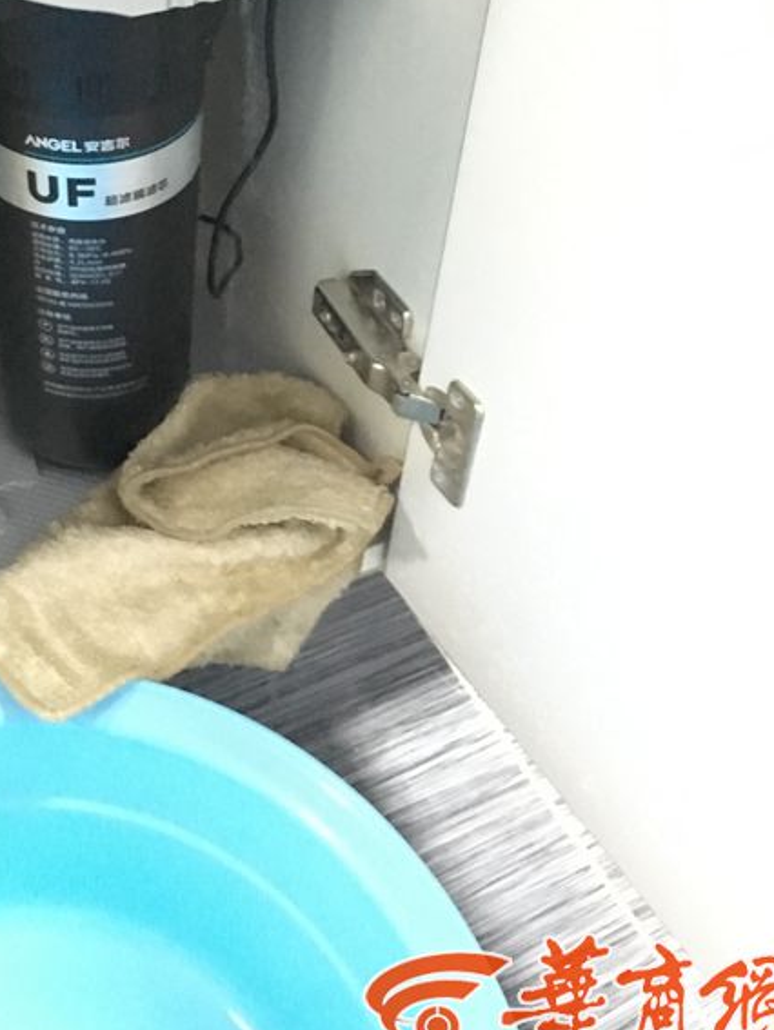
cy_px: 298
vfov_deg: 40.4
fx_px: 1370
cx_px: 215
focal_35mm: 46
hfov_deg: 31.1
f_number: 2.2
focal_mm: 4.15
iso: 1250
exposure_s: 1/17
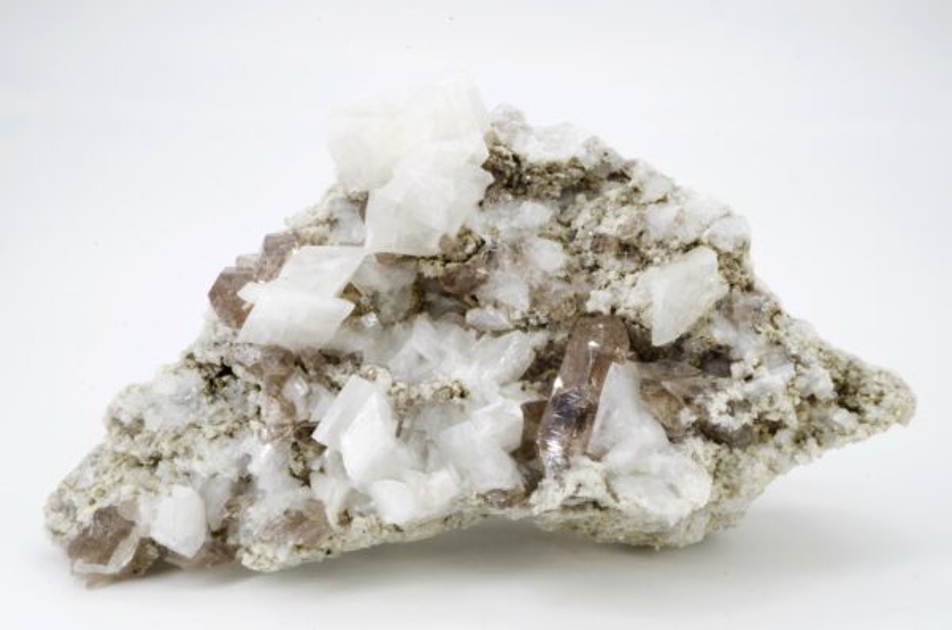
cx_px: 476
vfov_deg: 36.7
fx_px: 950
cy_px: 315
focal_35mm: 36
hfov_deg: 53.2
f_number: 4.5
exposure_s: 1/5
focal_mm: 24.38
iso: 100
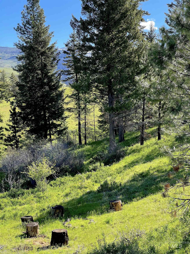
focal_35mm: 52
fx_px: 381
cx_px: 95
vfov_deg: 36.8
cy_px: 127
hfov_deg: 28.0
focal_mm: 6
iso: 25
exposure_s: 1/421
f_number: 2
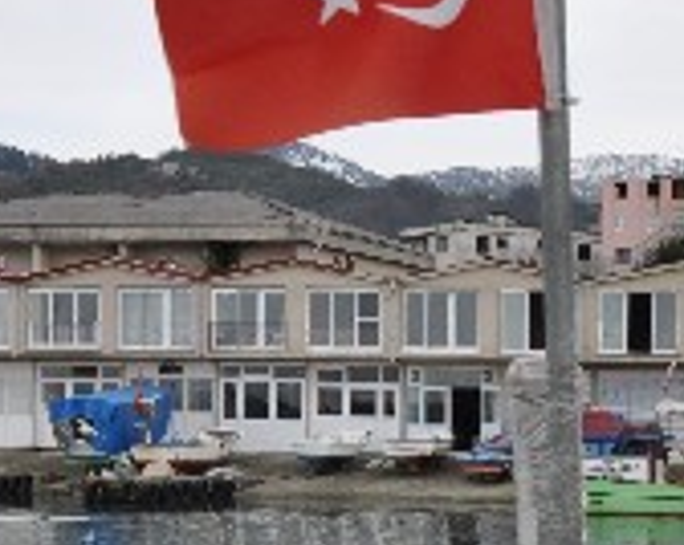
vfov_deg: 14.7
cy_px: 677
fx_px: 2042
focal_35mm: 101
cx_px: 814
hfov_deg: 18.1
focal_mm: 18
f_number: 13
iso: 200
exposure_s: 1/160
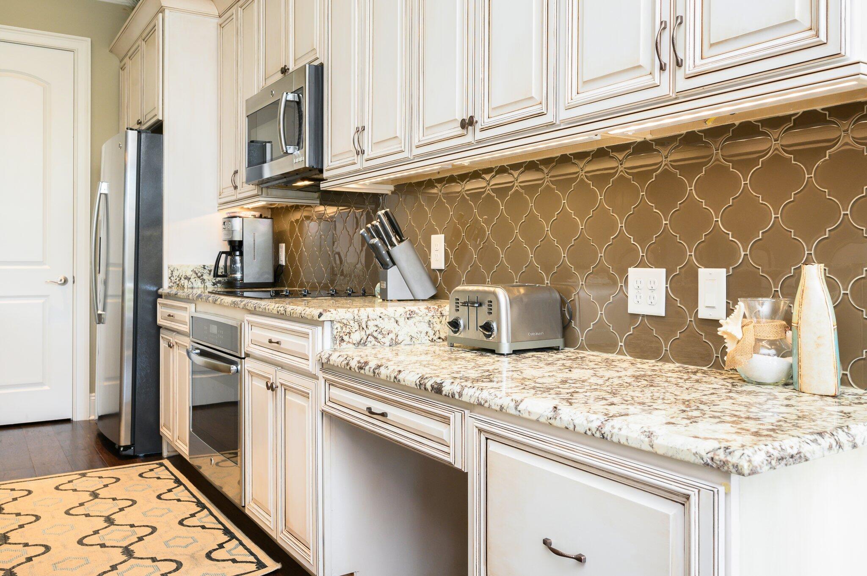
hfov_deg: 65.5
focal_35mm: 28
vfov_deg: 46.3
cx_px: 434
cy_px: 288
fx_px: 674
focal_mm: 28
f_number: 8
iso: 500
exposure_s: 1/30
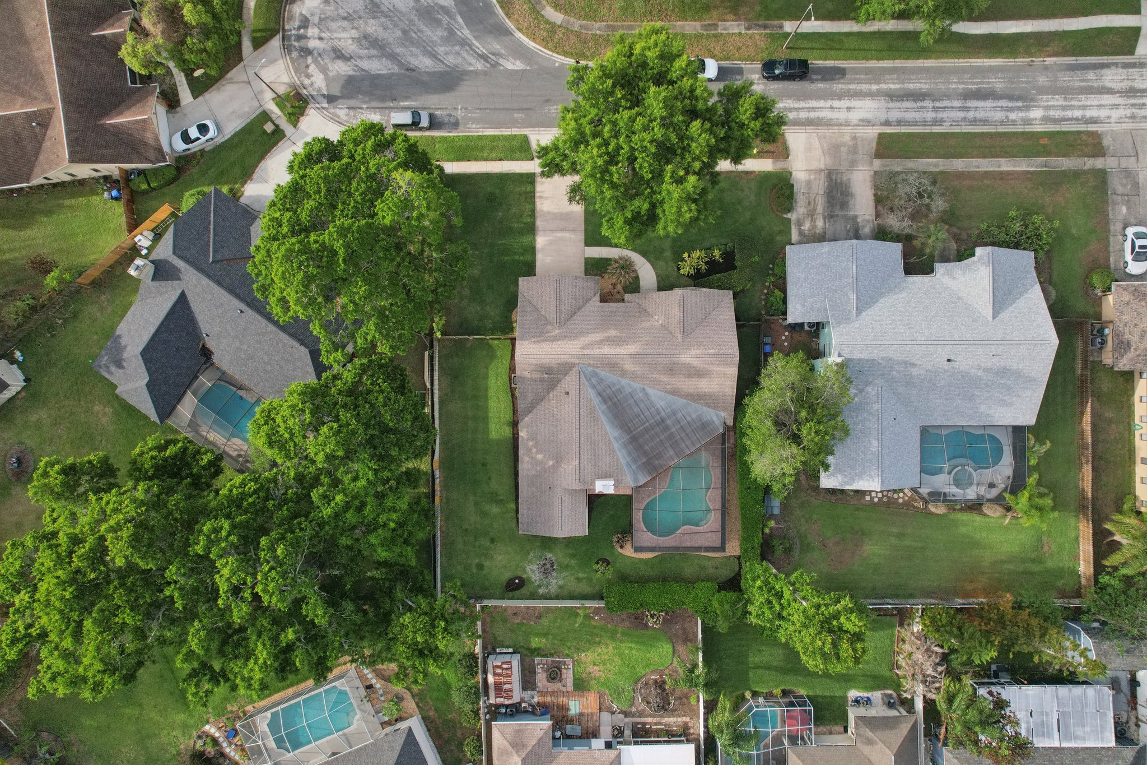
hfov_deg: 78.6
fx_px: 701
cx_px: 574
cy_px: 382
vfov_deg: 57.2
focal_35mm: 22
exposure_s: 1/800
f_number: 2.8
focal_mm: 8.4
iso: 400
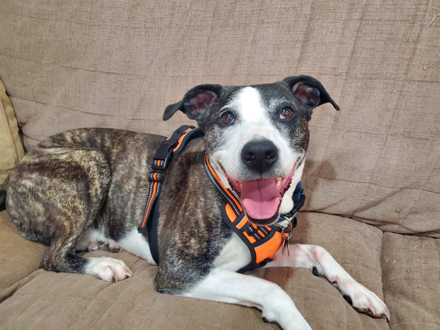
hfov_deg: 67.3
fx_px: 330
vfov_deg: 53.1
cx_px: 220
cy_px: 165
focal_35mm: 26
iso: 250
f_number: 1.5
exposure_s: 1/40
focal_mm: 4.3
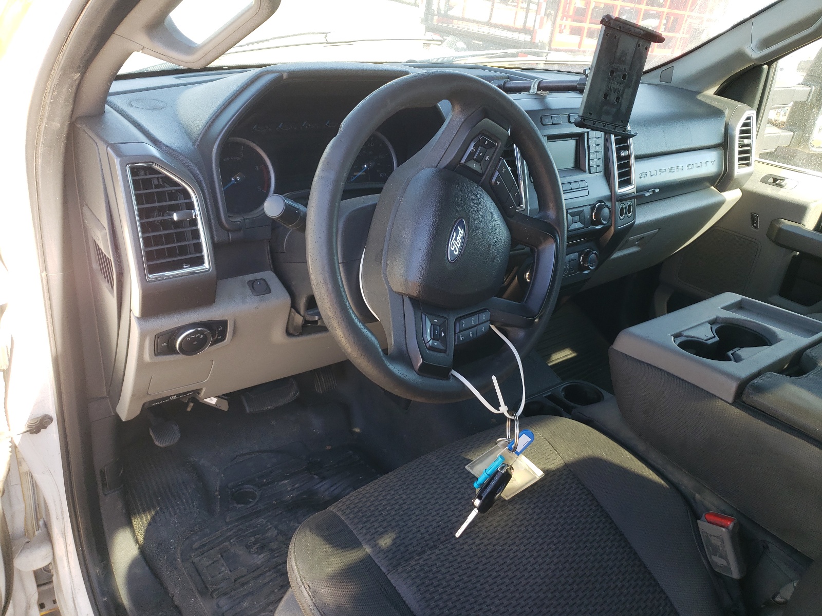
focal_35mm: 26
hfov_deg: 67.3
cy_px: 308
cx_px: 411
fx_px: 617
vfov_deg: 53.1
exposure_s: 1/179
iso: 50
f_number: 1.5
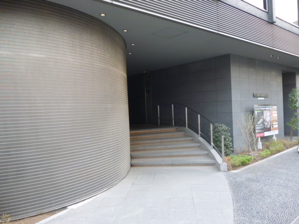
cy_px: 112
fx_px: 242
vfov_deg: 49.7
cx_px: 150
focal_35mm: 28
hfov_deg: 63.4
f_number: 3.1
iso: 320
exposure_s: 1/60
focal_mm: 5
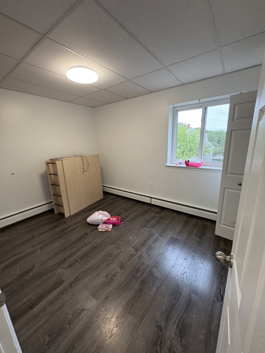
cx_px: 132
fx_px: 143
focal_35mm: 14
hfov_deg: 85.7
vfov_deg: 102.1
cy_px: 176
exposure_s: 1/60
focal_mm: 2.22
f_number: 2.2
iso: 160
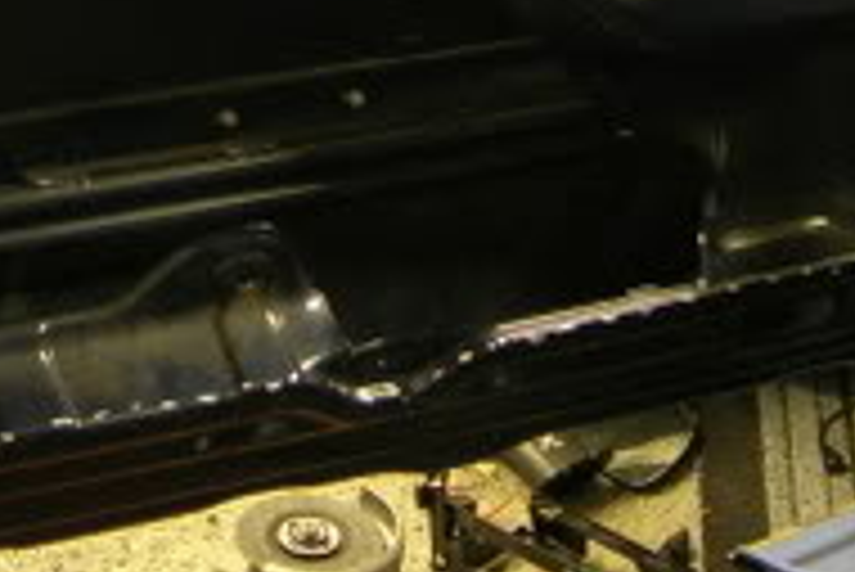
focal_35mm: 133
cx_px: 387
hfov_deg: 15.4
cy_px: -252
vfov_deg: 10.0
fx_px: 3161
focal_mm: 7.8
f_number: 2.8
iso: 102
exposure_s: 1/3.7
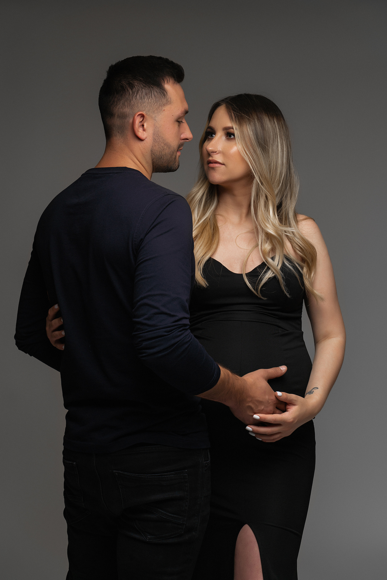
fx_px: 1096
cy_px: 290
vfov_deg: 29.7
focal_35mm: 68
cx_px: 194
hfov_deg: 20.0
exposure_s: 1/160
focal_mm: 68
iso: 250
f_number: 5.6
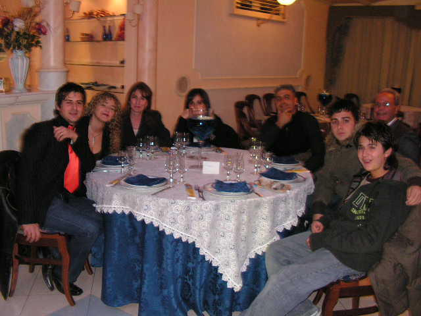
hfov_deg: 51.4
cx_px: 210
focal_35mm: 36
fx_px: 438
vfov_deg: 39.7
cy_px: 158
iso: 200
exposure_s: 1/40
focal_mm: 6
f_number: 3.2
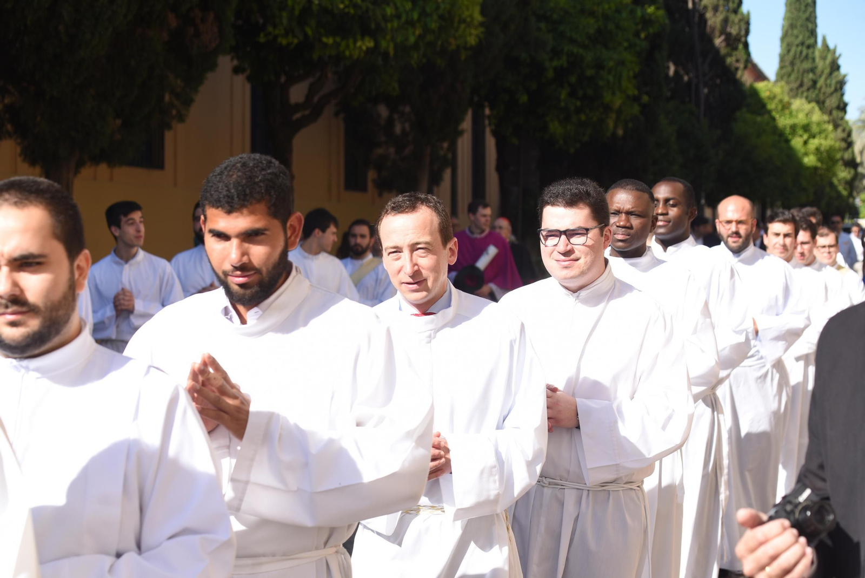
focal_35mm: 70
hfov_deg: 28.8
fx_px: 1682
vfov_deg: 19.5
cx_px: 432
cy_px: 289
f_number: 5.6
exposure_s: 1/320
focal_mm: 70
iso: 100
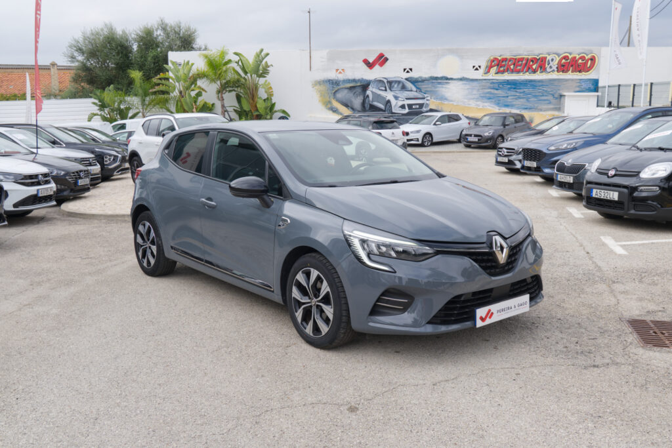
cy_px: 224
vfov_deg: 38.9
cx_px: 336
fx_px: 635
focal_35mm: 34
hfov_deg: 55.8
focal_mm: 22.8
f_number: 9
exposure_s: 1/125
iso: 160
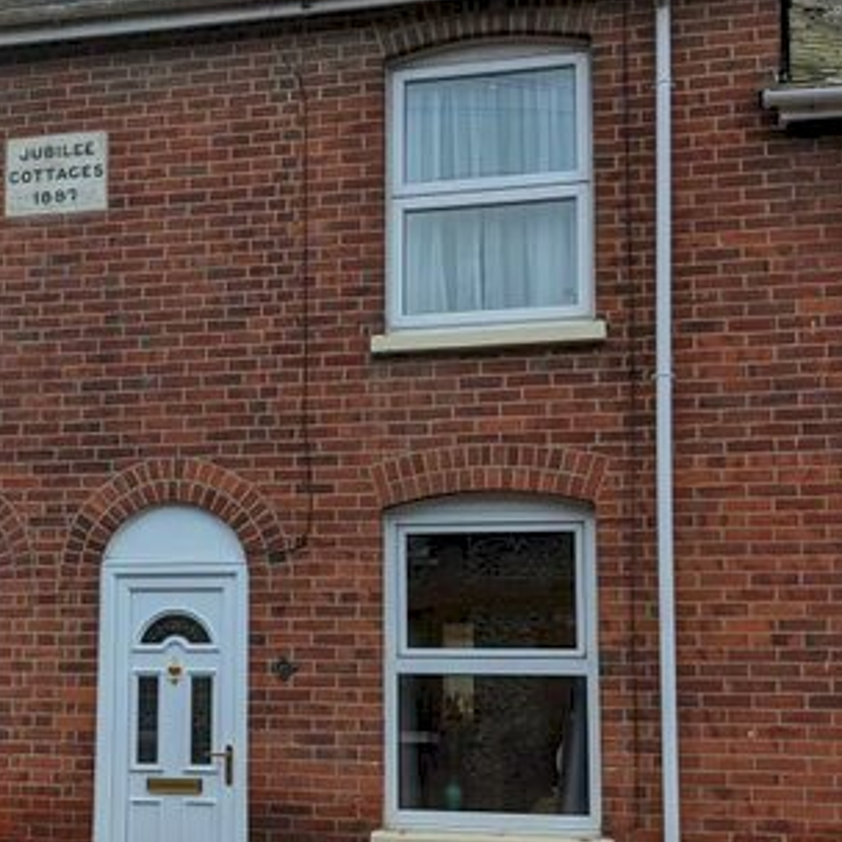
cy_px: 505
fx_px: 1514
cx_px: 233
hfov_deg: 30.7
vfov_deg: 31.0
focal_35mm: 55
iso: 56
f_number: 1.73
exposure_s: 1/900
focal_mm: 4.38
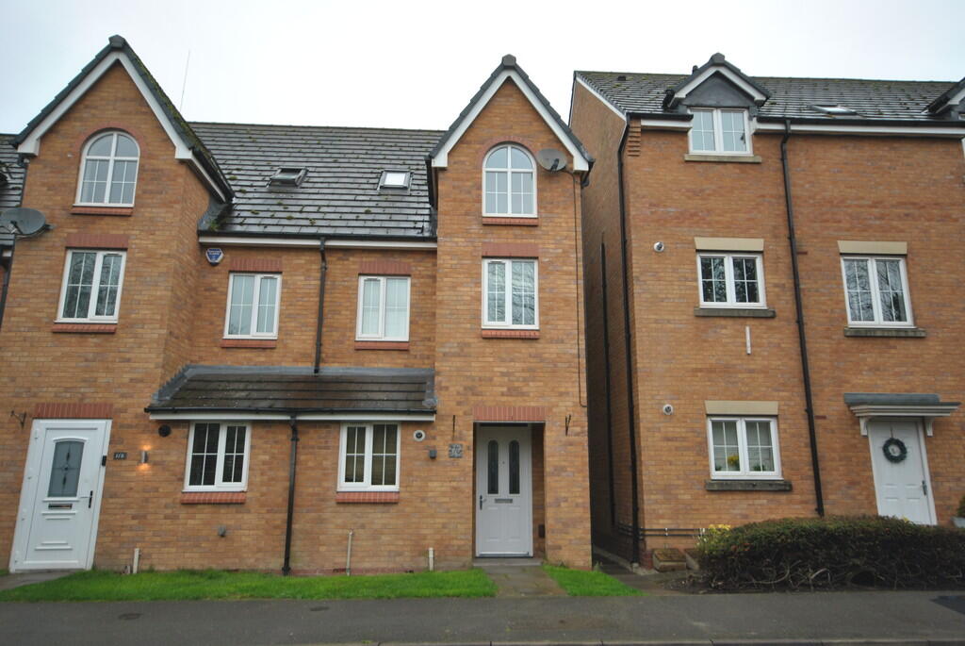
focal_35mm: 24
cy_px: 323
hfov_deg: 73.7
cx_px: 482
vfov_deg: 53.2
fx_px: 644
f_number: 5
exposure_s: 1/60
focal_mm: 16
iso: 200
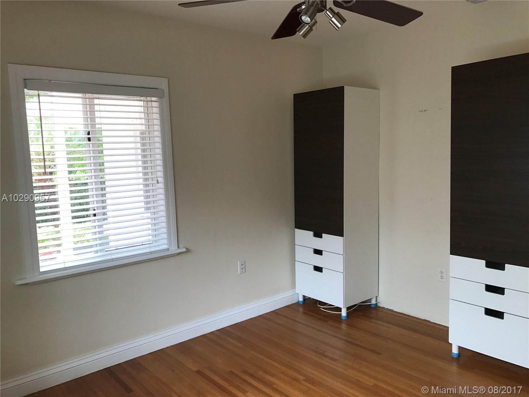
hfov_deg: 63.4
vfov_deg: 49.7
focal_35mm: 28
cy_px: 198
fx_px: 428
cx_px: 264
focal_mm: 3.99
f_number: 1.8
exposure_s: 1/166
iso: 20
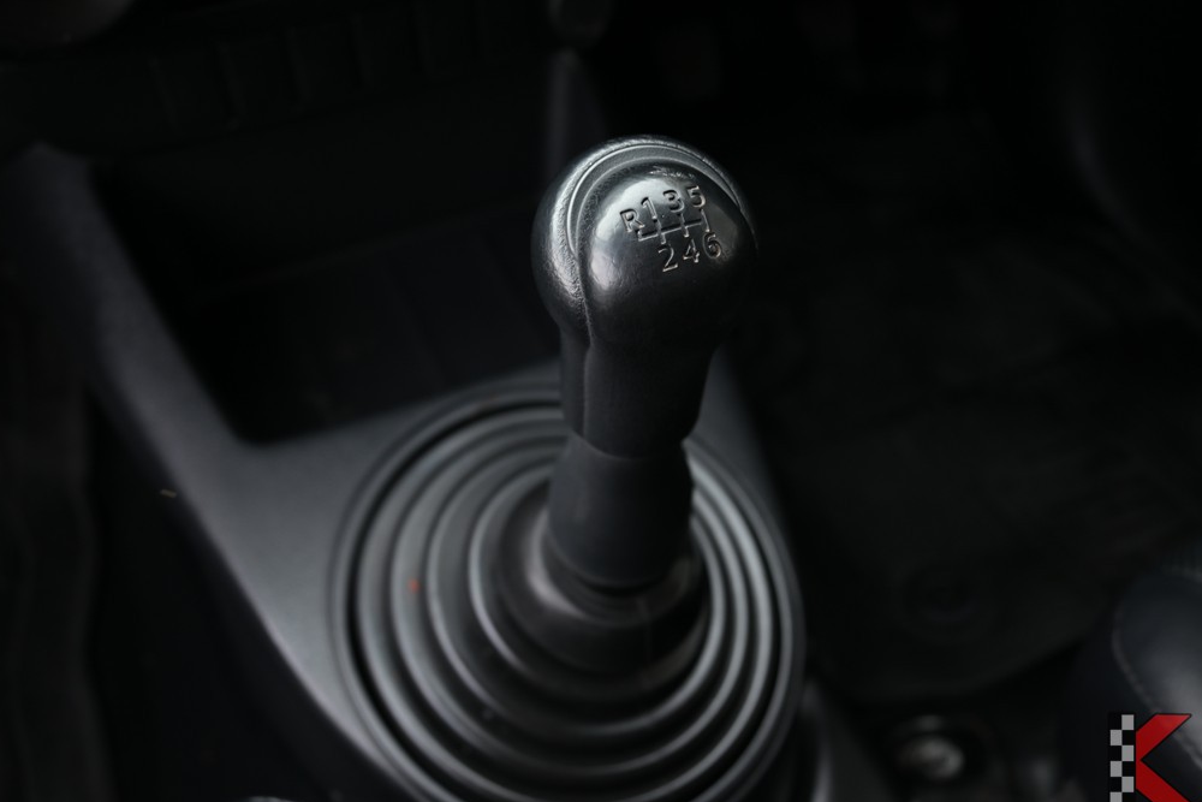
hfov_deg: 56.4
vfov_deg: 39.4
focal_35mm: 34
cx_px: 573
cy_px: 400
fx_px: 1120
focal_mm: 30.5
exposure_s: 1/90
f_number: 5.6
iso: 280
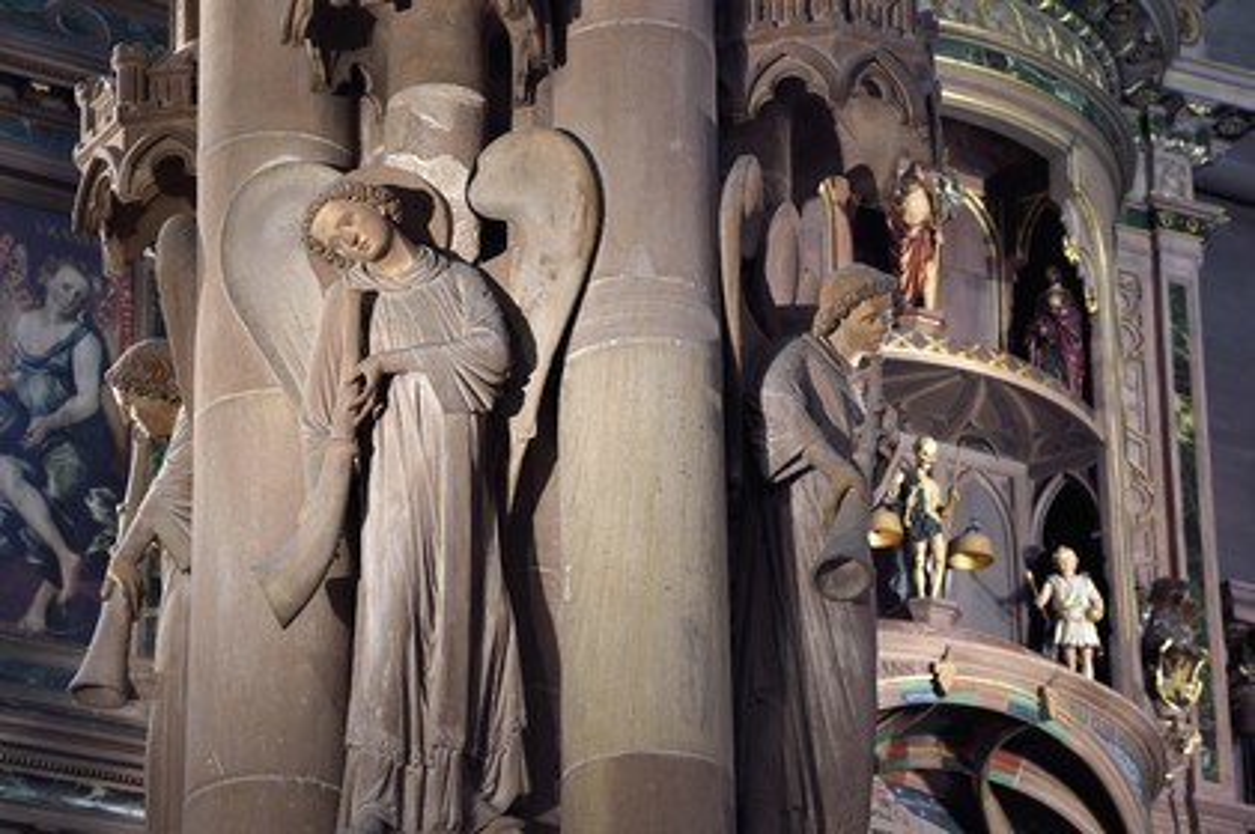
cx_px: 628
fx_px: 5573
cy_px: 417
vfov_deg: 8.6
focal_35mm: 160
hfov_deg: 12.8
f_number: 9
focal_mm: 160
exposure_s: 1/2
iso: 400
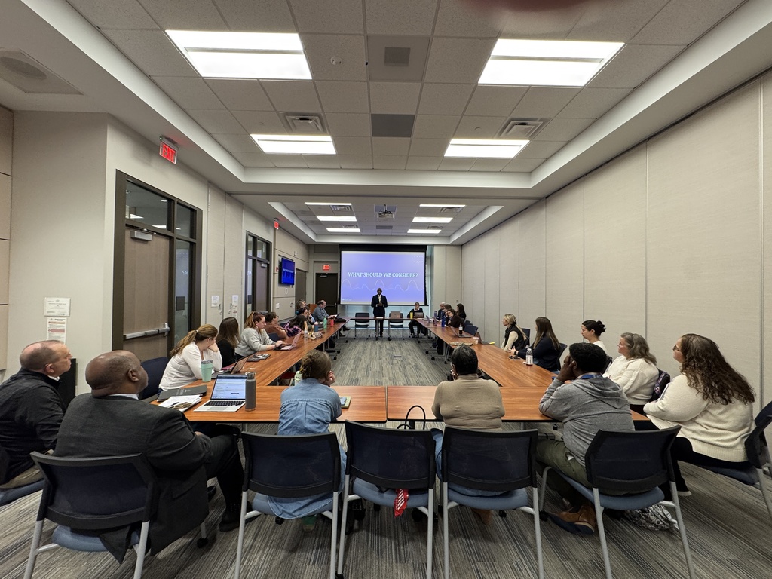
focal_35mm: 14
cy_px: 290
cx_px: 386
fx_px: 312
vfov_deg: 85.7
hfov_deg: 102.1
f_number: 2.2
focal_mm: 2.22
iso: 160
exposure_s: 1/60
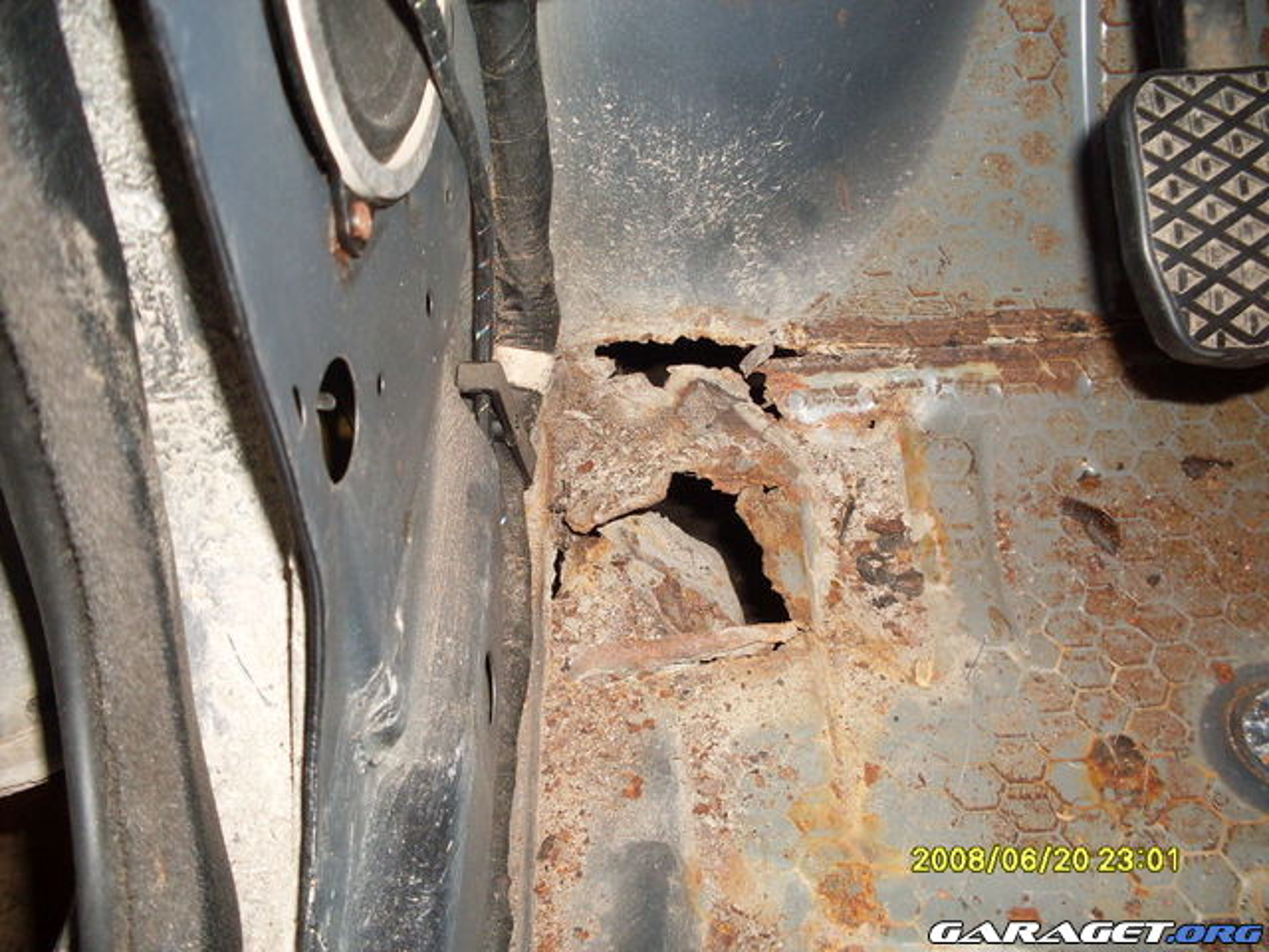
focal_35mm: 38
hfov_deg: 49.0
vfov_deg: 37.7
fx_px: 1393
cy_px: 476
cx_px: 634
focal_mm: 6.3
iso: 100
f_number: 2.8
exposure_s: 1/45
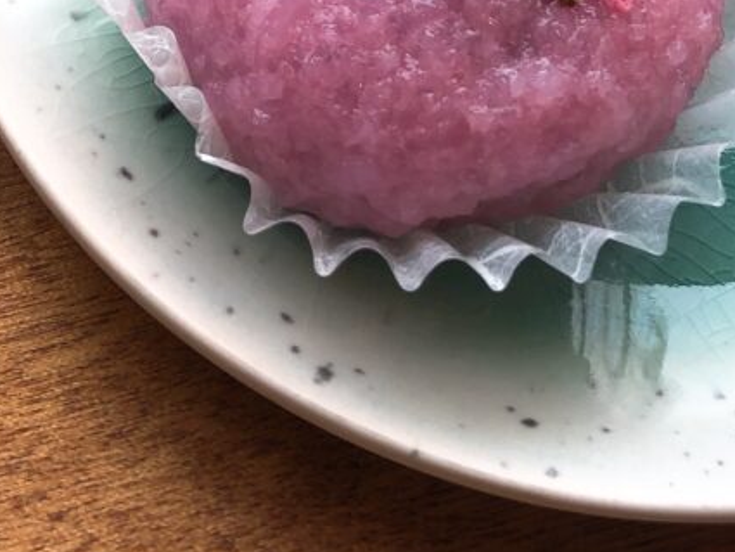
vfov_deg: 17.3
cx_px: 254
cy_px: -204
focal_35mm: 79
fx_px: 1678
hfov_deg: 24.6
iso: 20
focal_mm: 3.99
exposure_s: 1/100
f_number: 1.8
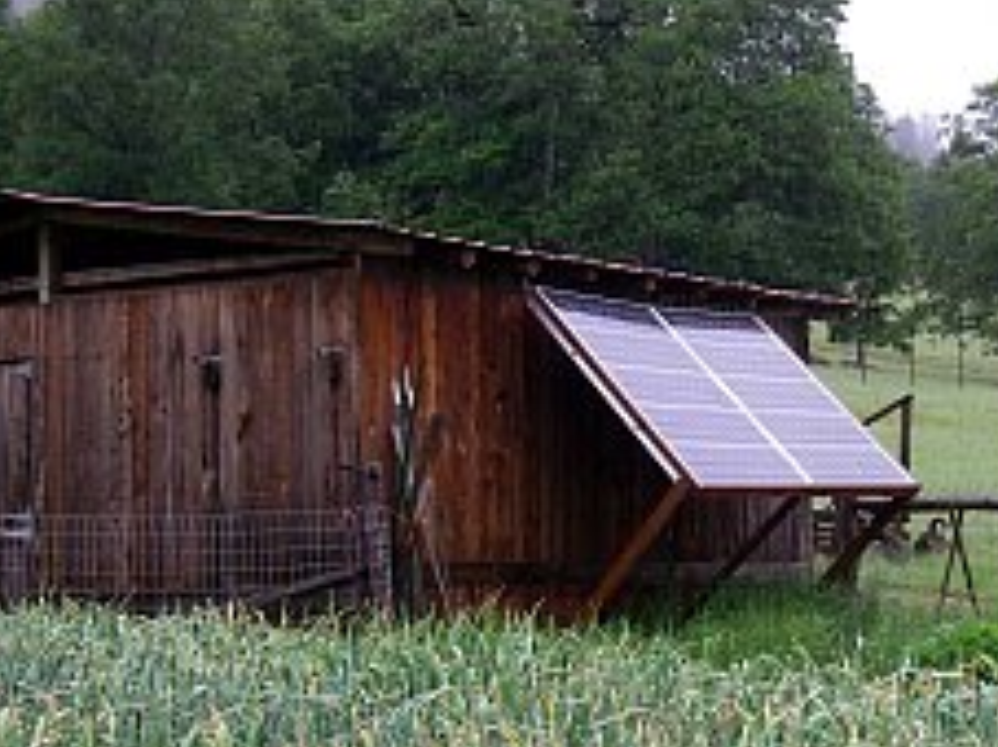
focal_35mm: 100
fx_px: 2882
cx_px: 730
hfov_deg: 19.5
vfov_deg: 14.8
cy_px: 444
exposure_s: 1/60
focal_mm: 10.5
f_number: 3.7
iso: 200
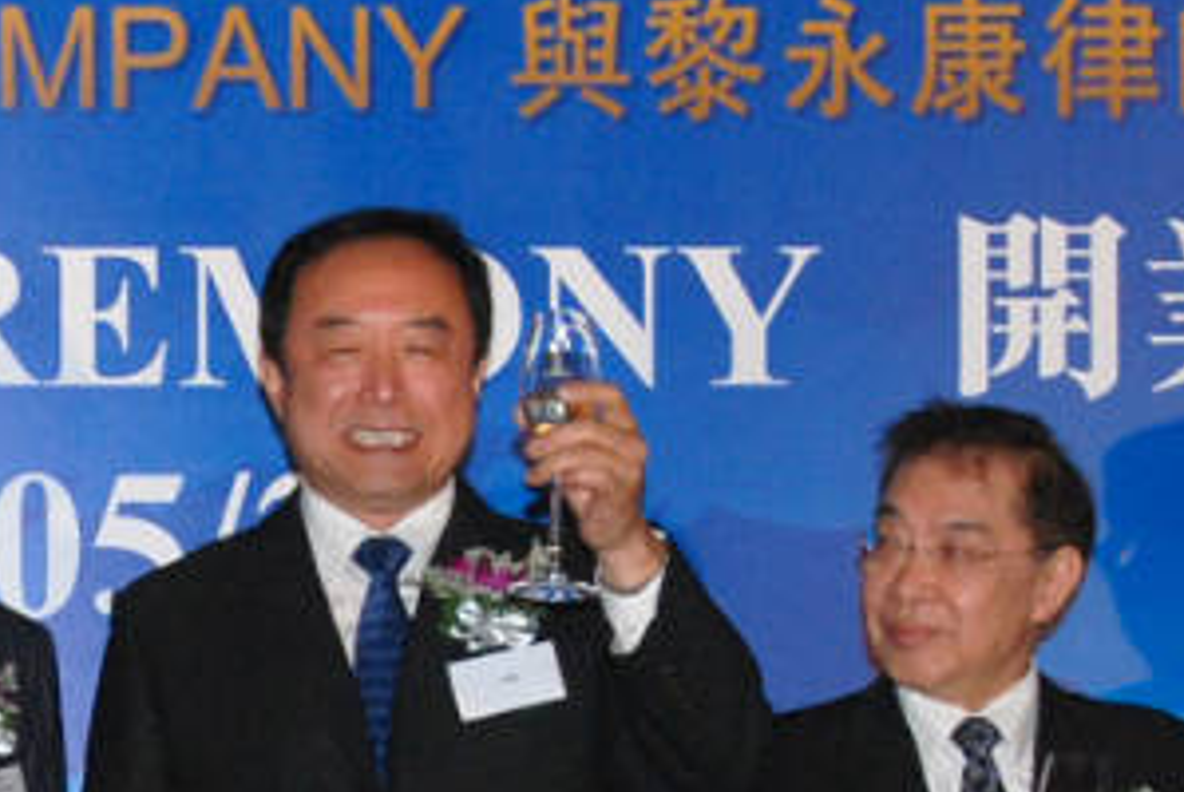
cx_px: -147
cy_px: 1024
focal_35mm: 209
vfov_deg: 6.5
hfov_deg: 9.7
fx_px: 6880
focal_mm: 26
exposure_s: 1/100
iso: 320
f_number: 5
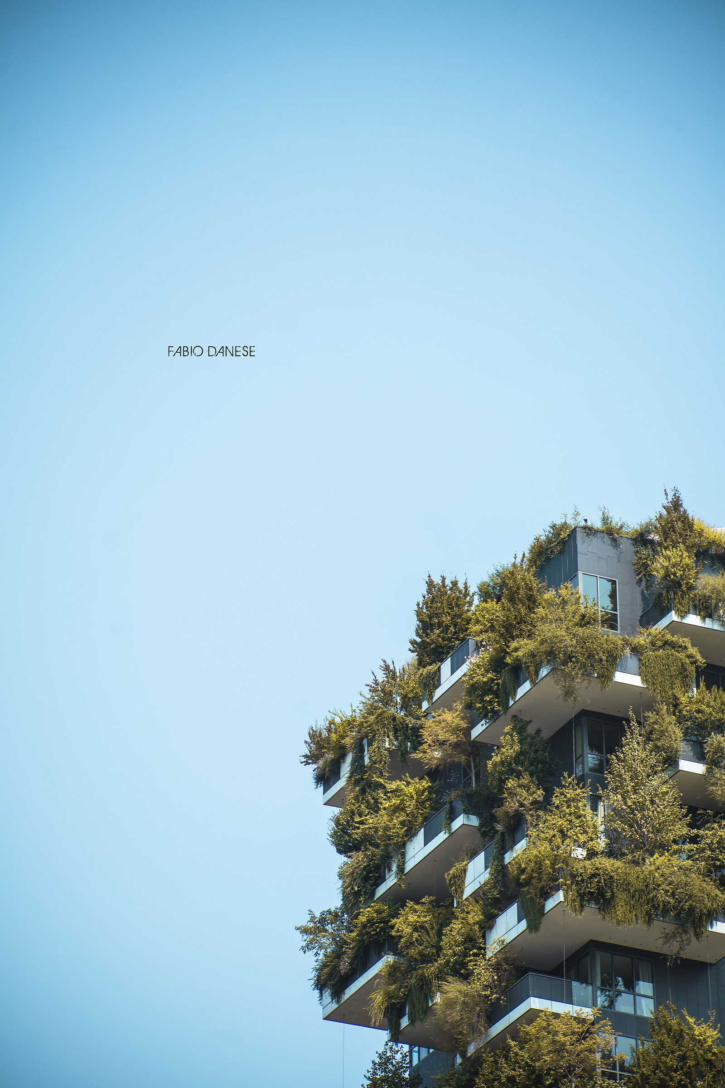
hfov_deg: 9.1
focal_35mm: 150
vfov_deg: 13.7
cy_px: 544
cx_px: 362
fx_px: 4531
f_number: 4.5
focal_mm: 150
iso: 50
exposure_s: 1/400
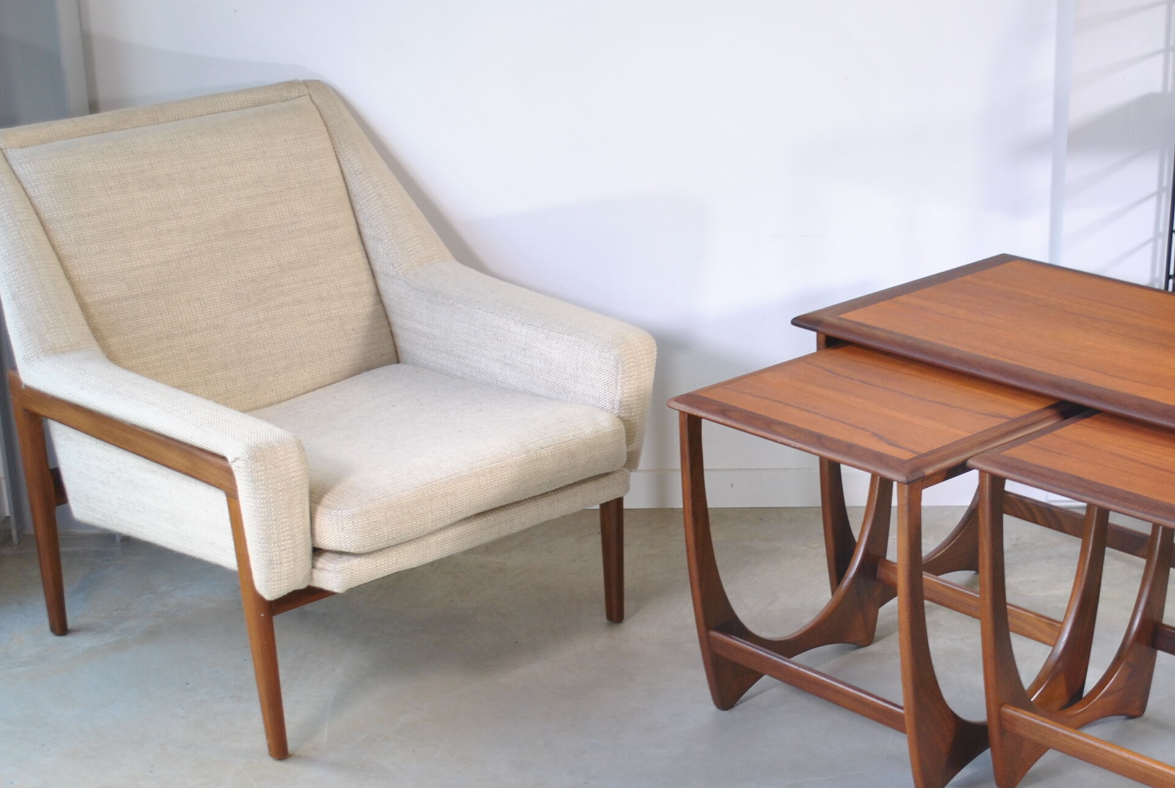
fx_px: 2151
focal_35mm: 66
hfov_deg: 30.4
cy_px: 512
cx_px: 745
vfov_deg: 20.7
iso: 200
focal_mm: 29
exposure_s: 1/40
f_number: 4.5
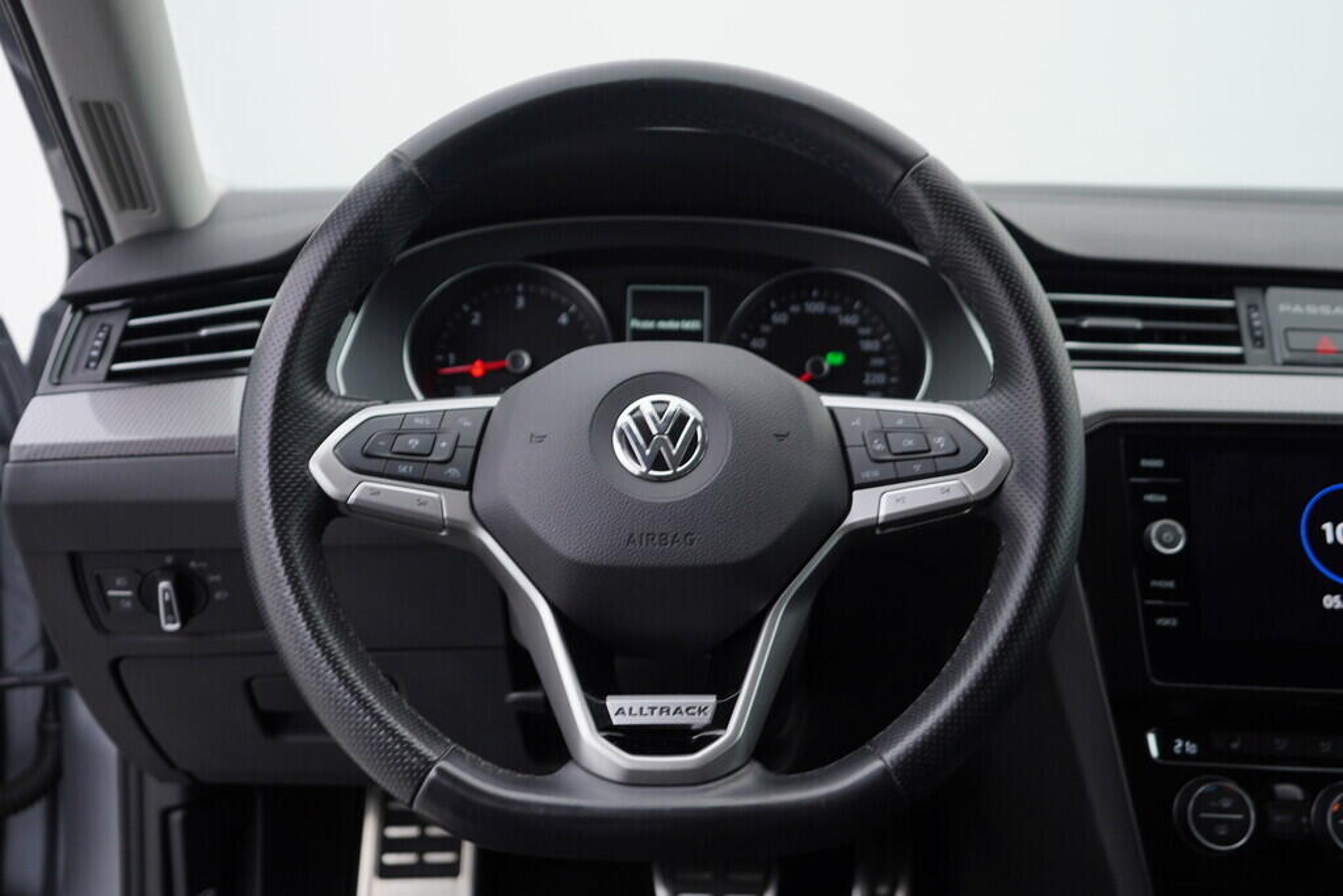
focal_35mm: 36
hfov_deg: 53.1
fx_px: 1343
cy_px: 448
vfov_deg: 36.9
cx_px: 672
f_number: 3.2
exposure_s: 1/50
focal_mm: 24
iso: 125
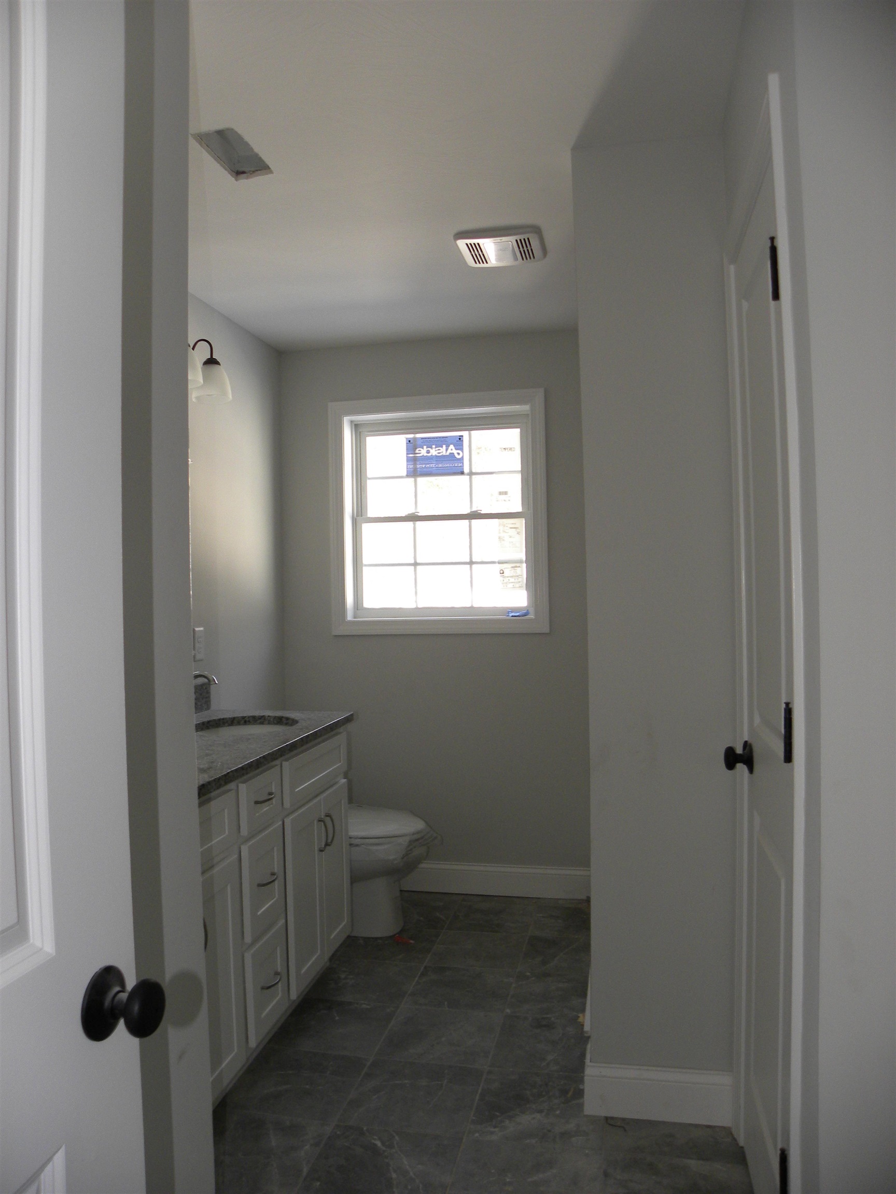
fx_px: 897
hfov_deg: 53.1
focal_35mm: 26
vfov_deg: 67.3
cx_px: 448
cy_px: 597
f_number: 2.8
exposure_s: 1/77.7
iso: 112
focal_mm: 4.6
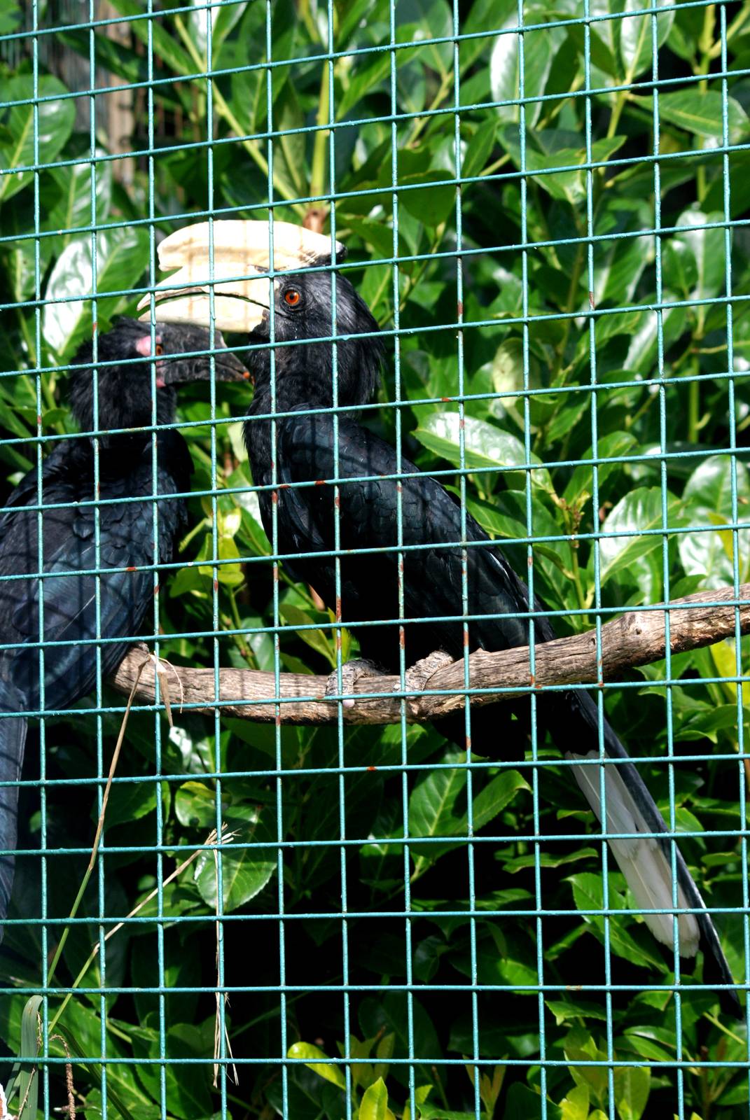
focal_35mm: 105
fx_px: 3272
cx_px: 375
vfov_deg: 19.4
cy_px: 560
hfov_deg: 13.1
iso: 400
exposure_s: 1/500
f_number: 5.6
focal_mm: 70
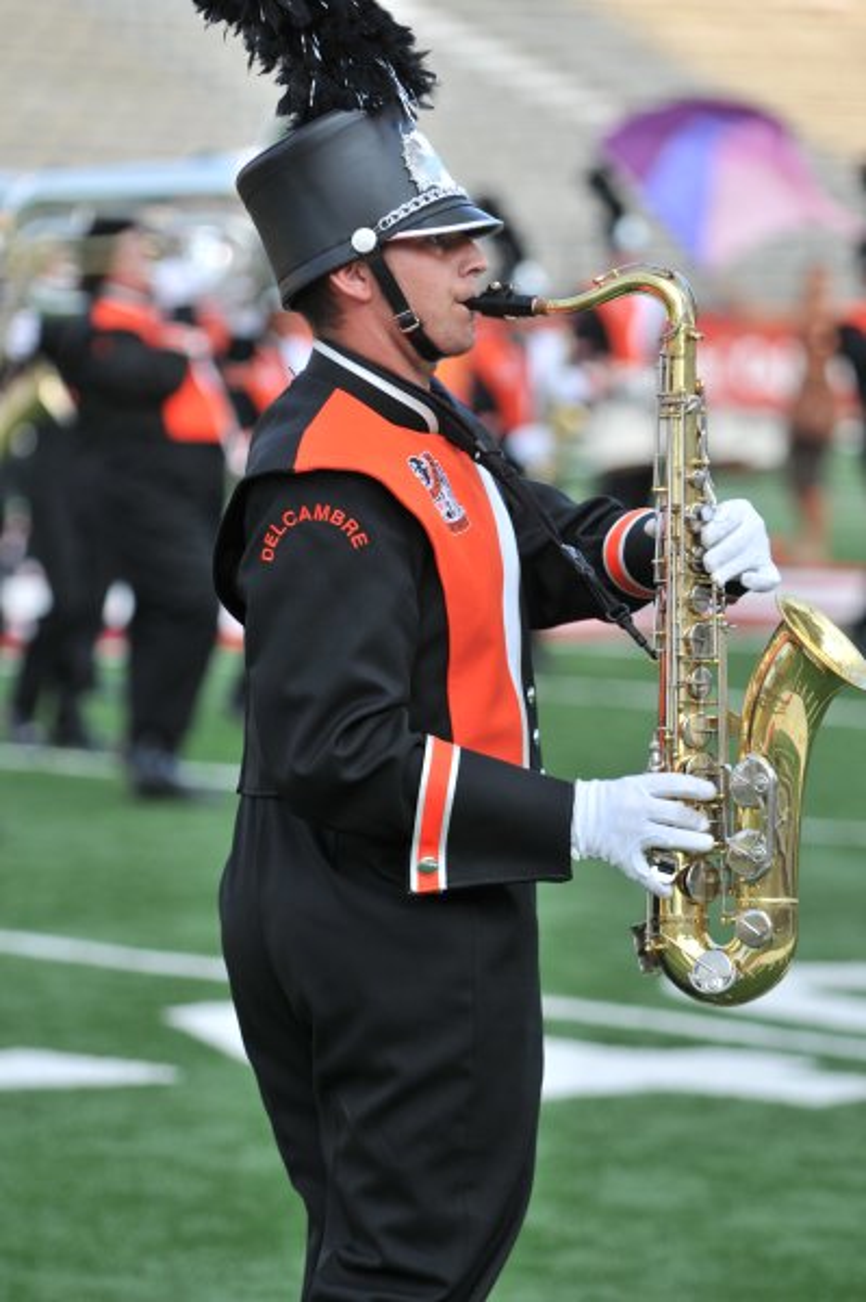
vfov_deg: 10.6
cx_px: 433
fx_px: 7048
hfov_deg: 7.0
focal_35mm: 195
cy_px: 651
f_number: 2.8
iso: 200
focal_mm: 130
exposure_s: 1/800
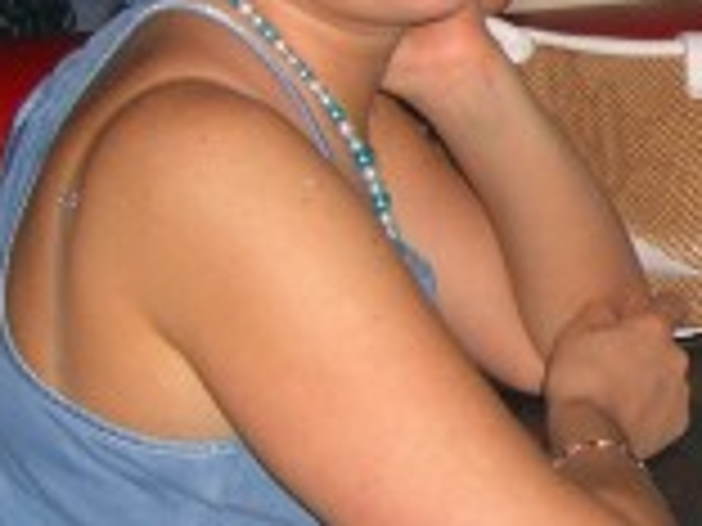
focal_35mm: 146
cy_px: 247
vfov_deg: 10.2
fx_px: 2961
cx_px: 1004
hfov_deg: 12.9
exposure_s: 1/60
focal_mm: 7.9
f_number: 2.8
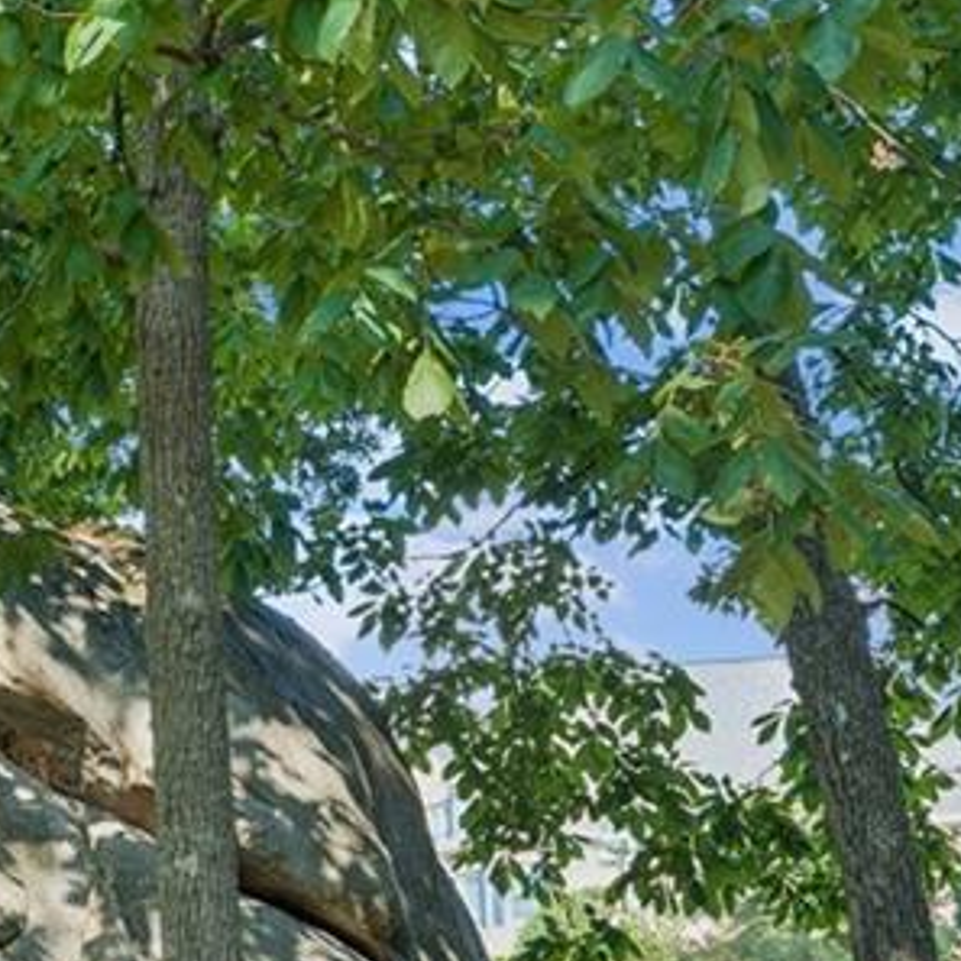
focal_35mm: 86
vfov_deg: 19.8
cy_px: 814
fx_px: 2716
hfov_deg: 17.4
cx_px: -605
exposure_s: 1/13
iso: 100
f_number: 8
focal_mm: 29.5
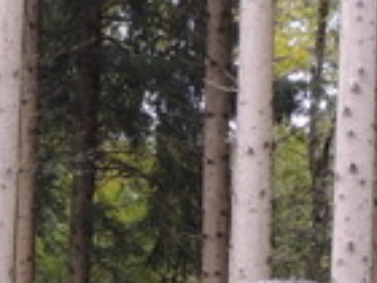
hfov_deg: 11.2
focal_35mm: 175
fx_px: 1906
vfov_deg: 8.2
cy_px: 517
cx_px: 35
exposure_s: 1/50
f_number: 3
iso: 100
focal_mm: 4.3
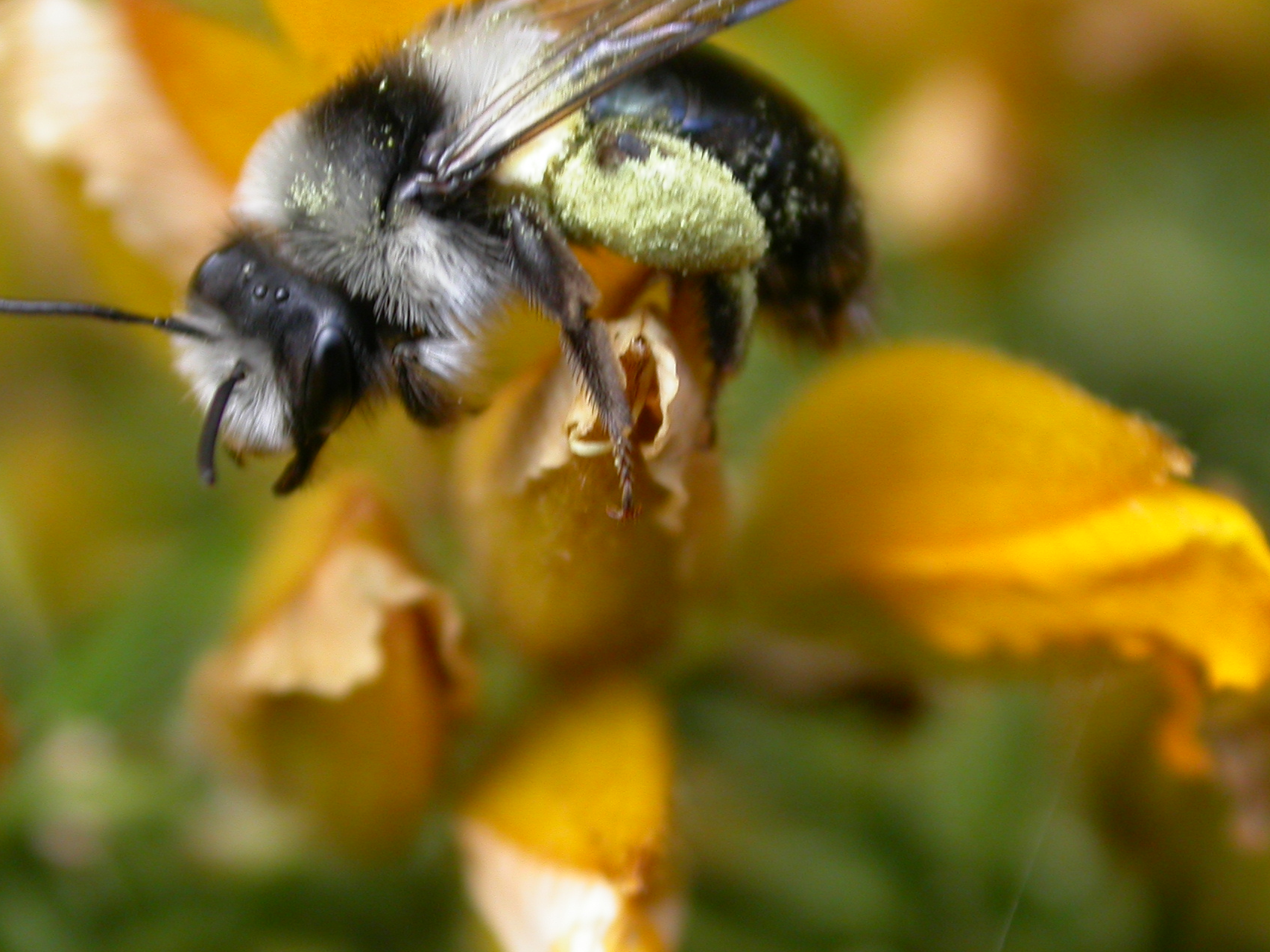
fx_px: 4549
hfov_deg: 15.9
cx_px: 574
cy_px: 407
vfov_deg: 11.9
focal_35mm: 124
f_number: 3.8
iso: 100
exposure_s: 1/148
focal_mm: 19.3
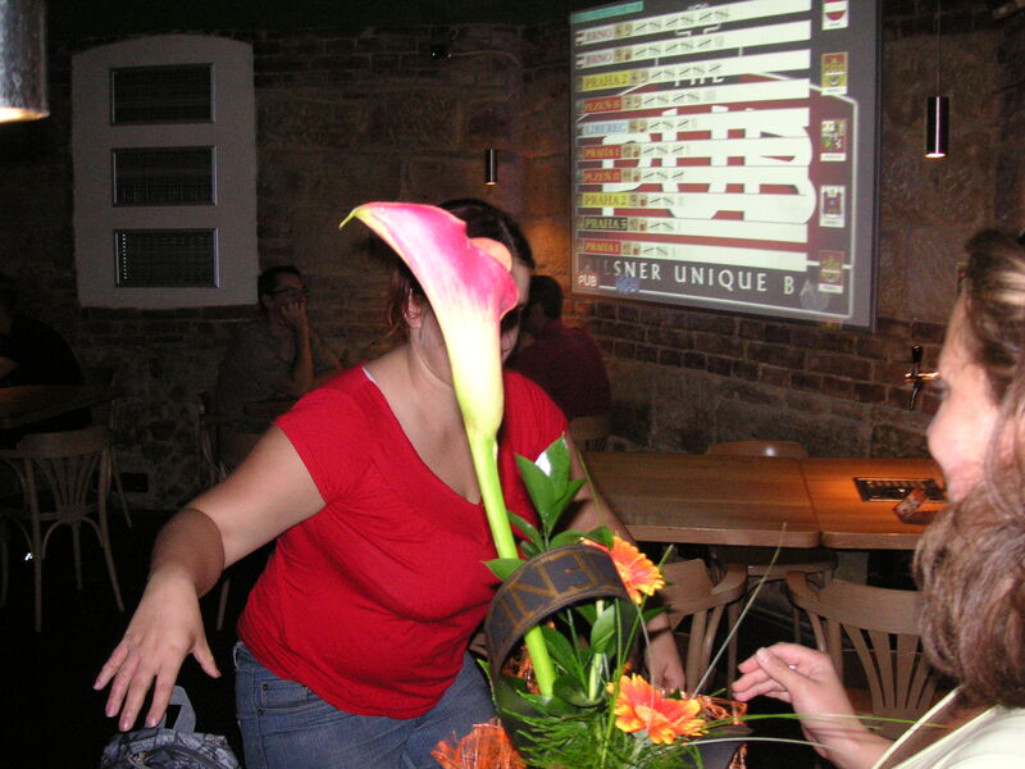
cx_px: 512
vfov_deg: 38.7
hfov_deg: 50.1
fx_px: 1096
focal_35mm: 37
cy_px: 384
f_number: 2.8
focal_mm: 6.1
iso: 160
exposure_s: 1/45
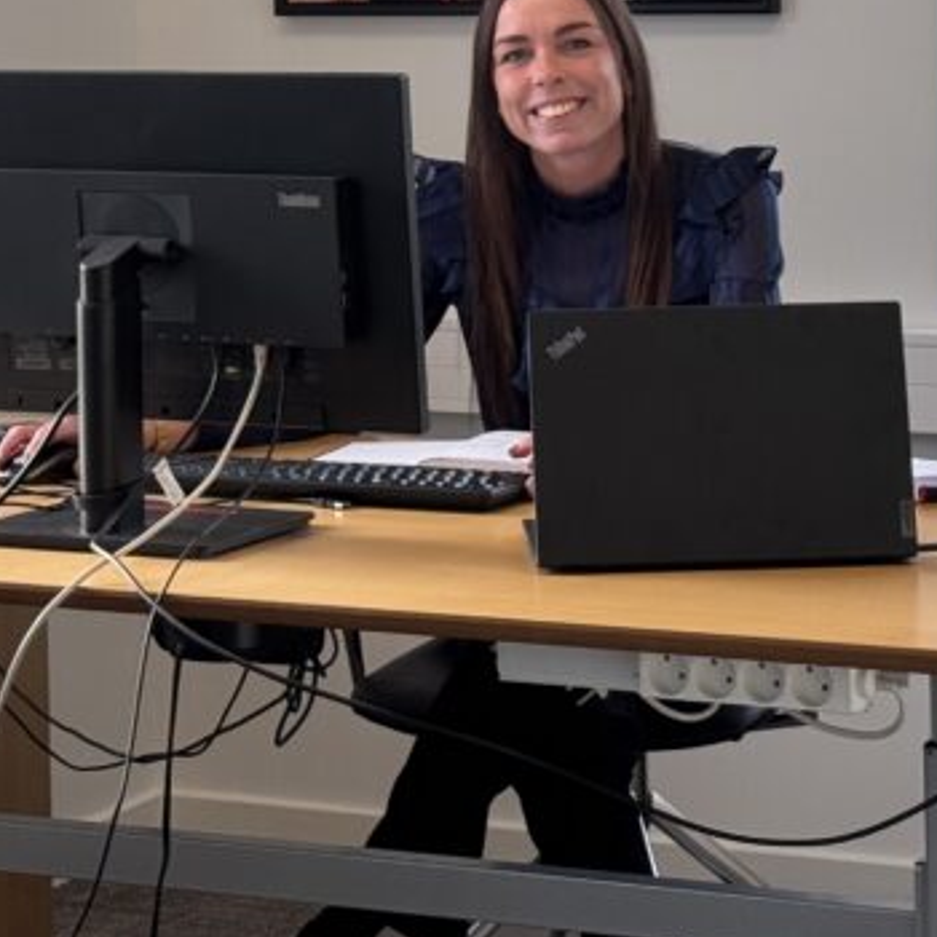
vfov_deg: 13.9
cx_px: 543
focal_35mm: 124
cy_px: 112
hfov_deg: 14.1
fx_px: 3797
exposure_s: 1/108
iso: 100
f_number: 1.78
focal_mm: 6.76
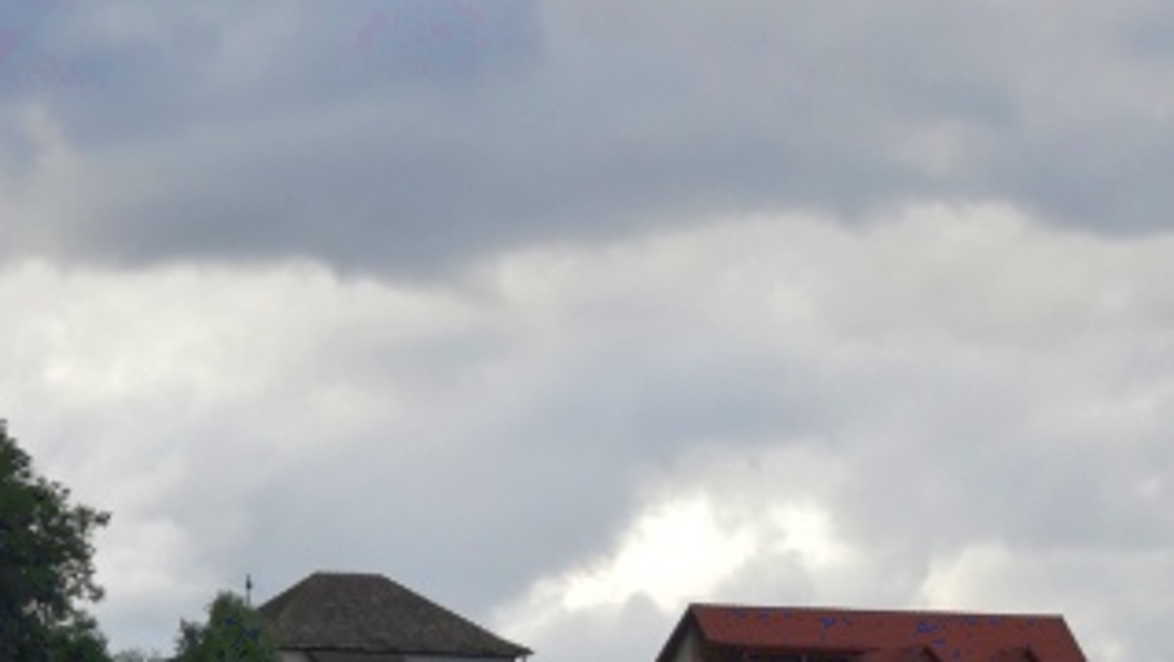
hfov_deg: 11.4
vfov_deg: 6.4
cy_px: 936
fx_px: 5888
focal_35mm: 189
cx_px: 320
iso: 1250
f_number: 5
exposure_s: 1/1600
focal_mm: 48
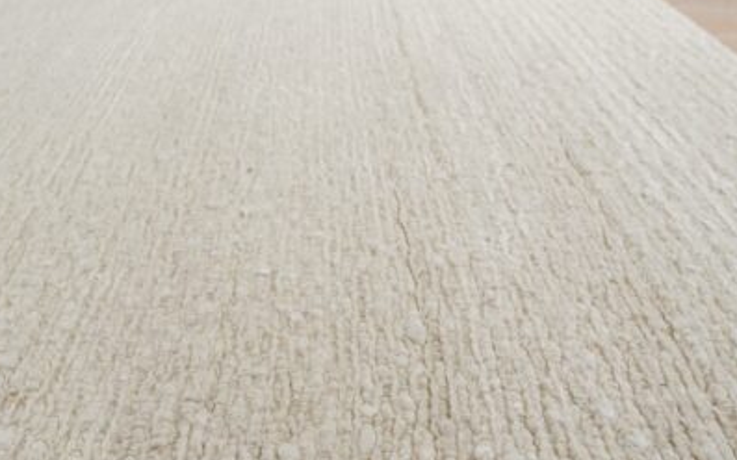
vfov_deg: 34.1
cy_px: 312
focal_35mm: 37
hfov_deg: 52.6
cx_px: 329
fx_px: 743
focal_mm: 16
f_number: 5
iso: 640
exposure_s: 1/160
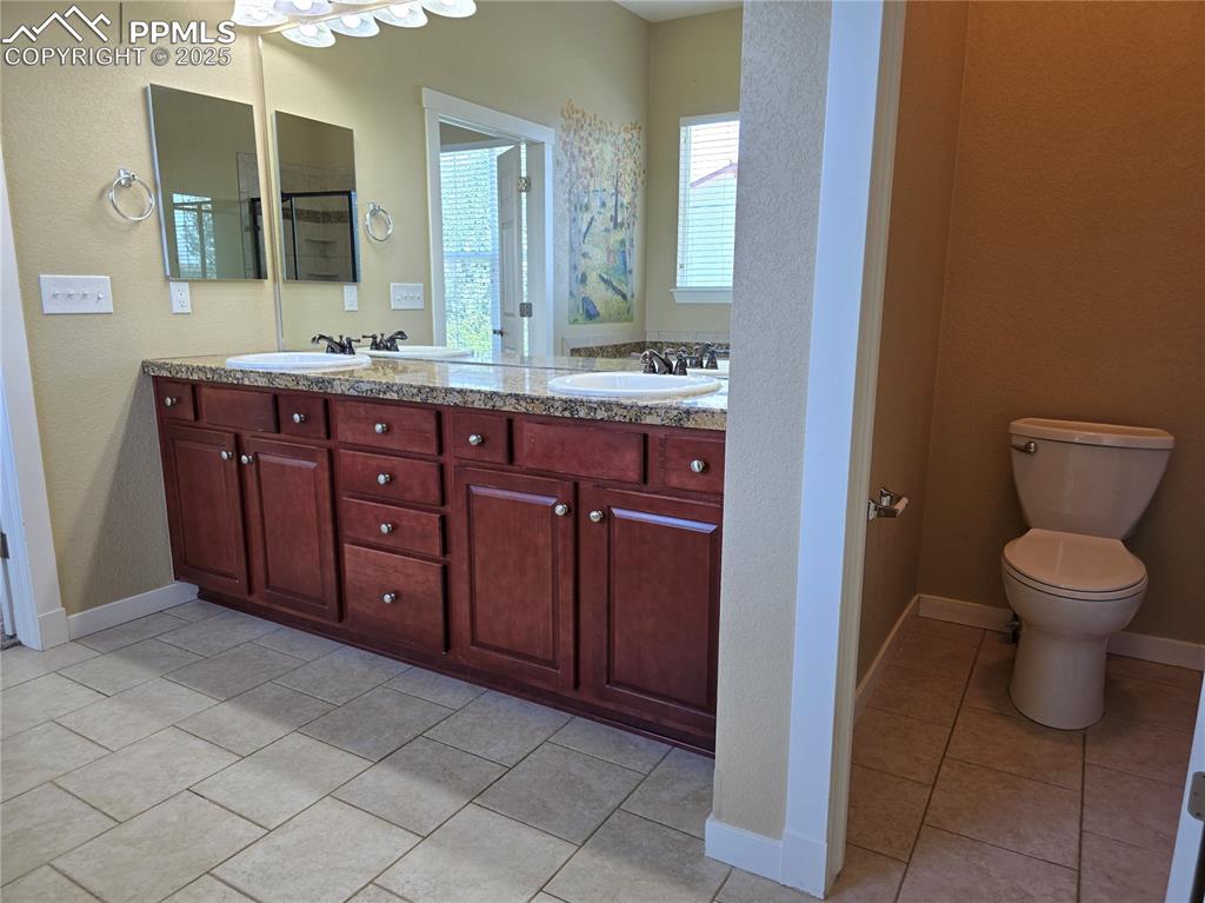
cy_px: 452
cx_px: 602
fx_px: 800
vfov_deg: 58.8
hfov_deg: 74.0
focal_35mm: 23
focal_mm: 6.3
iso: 64
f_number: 1.7
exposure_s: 1/120
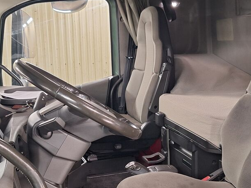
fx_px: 348
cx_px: 138
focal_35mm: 48
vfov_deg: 30.3
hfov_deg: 39.6
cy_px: 103
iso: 200
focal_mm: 5.54
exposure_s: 1/33
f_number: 1.8
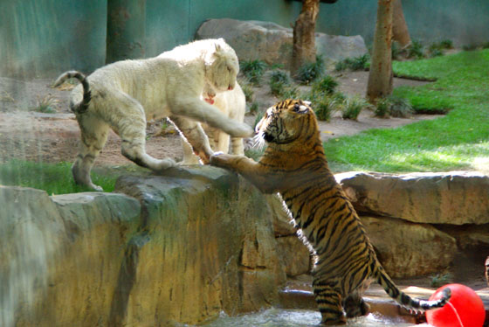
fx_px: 2446
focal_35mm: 180
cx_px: 244
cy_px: 164
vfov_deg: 7.6
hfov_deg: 11.4
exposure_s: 1/50
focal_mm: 120
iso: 400
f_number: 5.6
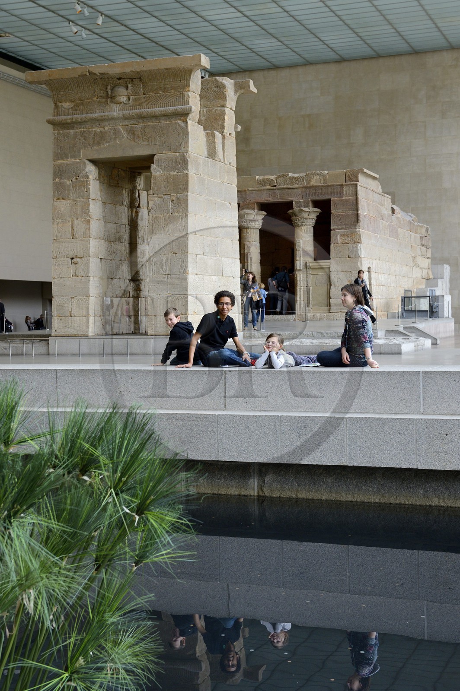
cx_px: 230
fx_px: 1075
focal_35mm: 56
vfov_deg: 35.7
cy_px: 346
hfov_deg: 24.2
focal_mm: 56
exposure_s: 1/250
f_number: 7.1
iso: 1600
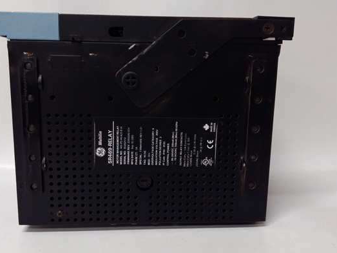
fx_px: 302
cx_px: 148
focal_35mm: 31
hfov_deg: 58.2
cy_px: 125
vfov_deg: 45.4
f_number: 2
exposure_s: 1/33
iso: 261
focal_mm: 3.79
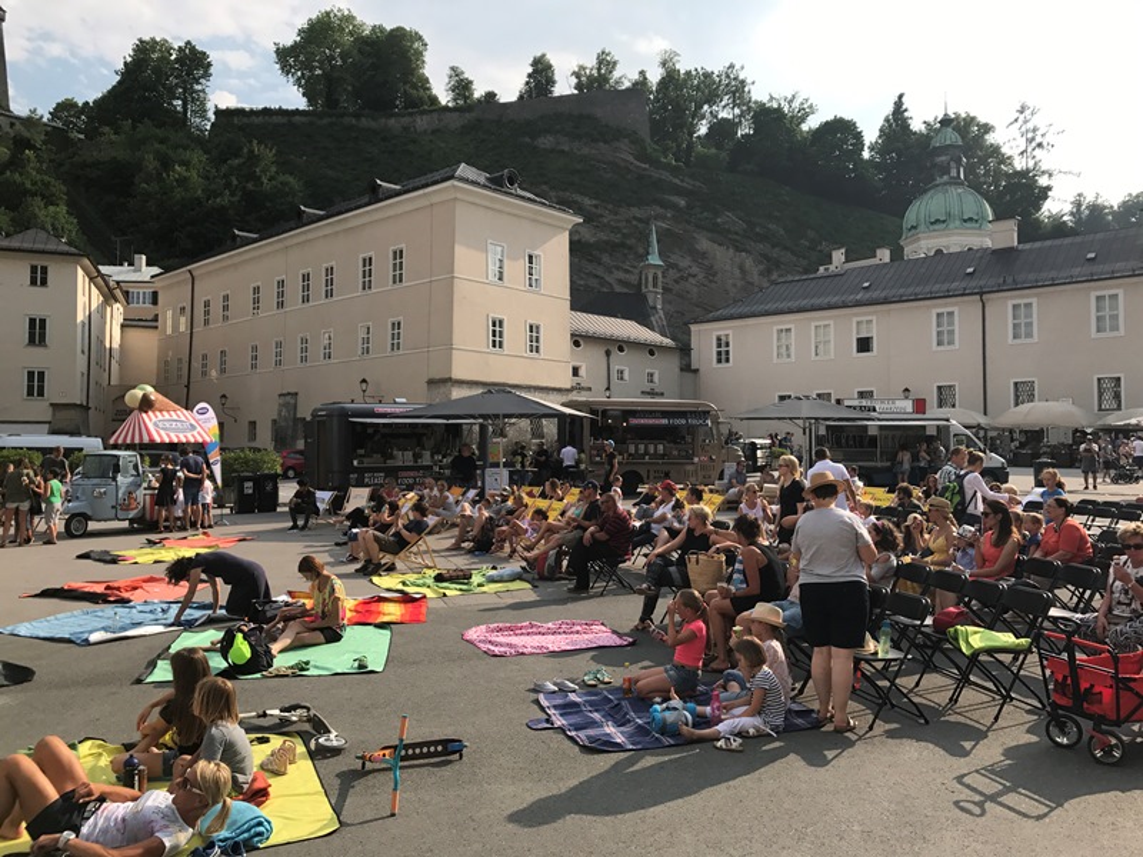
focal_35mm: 28
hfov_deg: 63.4
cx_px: 572
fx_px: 925
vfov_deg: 49.7
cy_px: 428
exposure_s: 1/1916
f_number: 1.8
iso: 20
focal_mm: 3.99
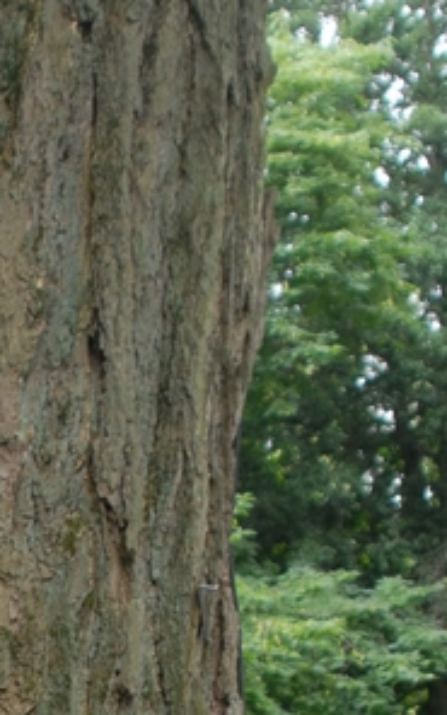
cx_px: -248
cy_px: 841
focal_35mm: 148
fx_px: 2885
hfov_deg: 8.6
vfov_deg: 13.8
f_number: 4.5
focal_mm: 28
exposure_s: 1/80
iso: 400
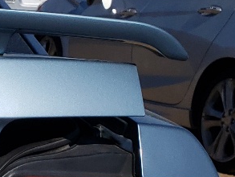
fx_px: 964
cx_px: -255
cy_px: 253
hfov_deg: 12.1
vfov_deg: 10.2
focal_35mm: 142
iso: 50
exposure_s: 1/10000
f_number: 1.5
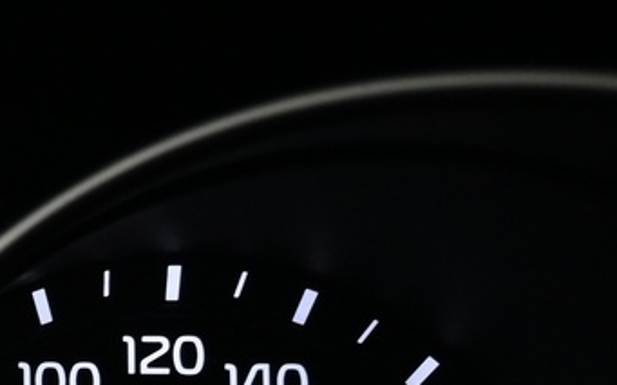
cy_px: 537
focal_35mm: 152
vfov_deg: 8.4
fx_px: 2563
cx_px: -682
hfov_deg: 12.0
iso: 800
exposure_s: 1/30
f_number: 4
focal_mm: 21
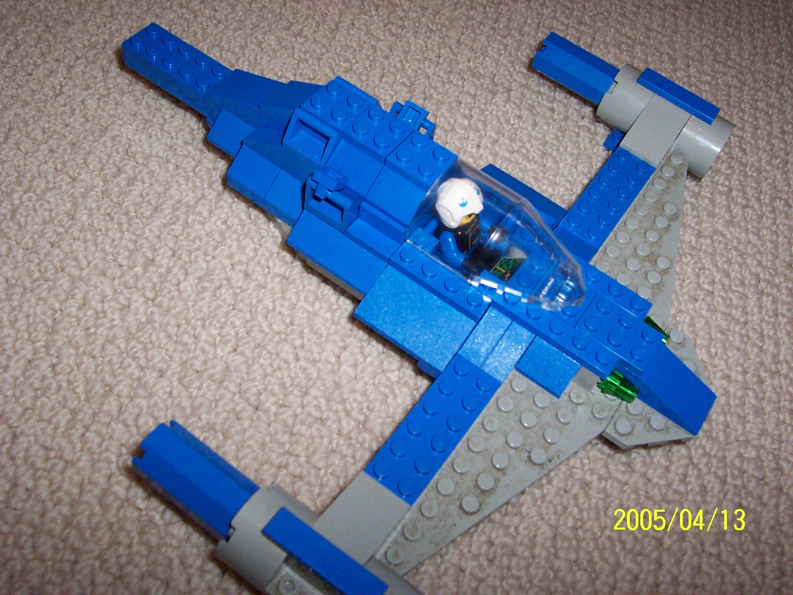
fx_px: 848
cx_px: 396
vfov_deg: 38.7
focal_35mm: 37
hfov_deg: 50.1
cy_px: 298
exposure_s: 1/60
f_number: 2.8
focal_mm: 5.6
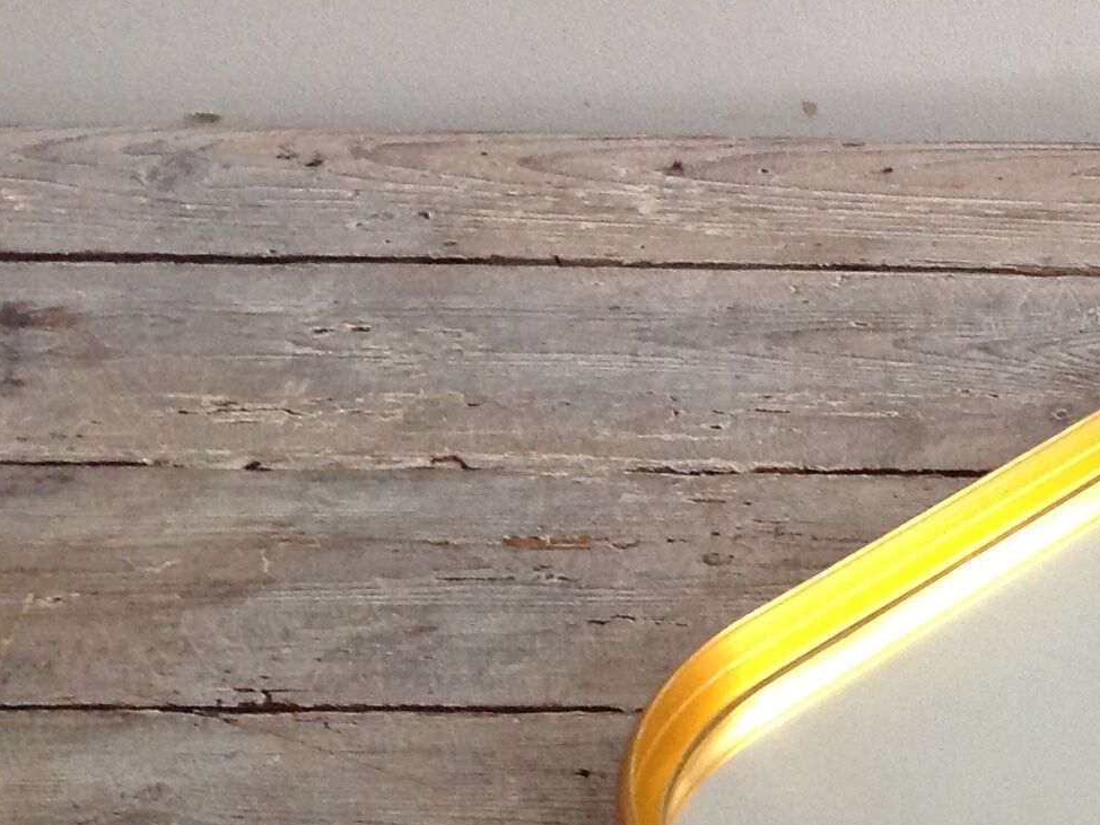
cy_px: 814
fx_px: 2956
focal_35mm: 93
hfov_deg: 19.3
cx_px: 1459
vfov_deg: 15.6
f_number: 2.4
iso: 160
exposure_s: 1/15
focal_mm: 4.28
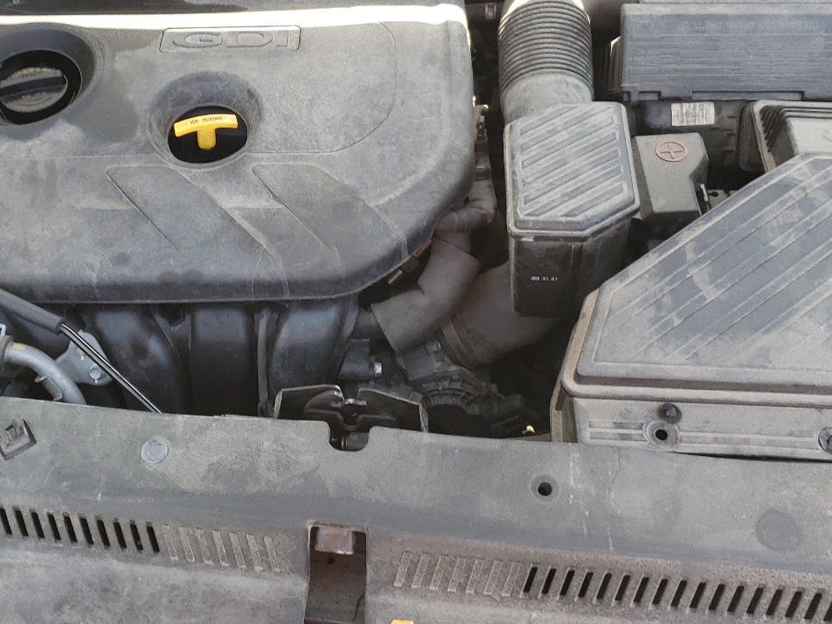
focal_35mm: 44
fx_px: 1058
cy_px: 148
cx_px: 342
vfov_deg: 32.2
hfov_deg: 42.8
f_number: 1.5
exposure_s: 1/179
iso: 50
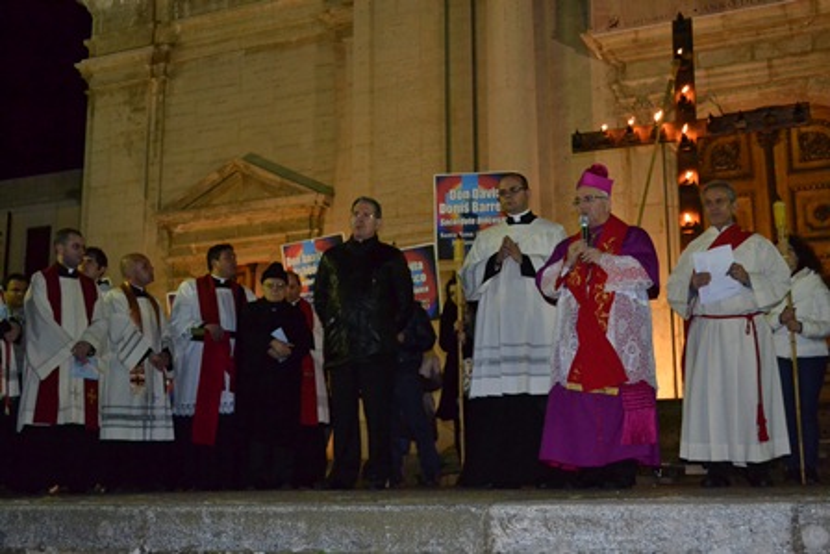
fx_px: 1107
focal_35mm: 48
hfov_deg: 41.1
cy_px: 277
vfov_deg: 28.1
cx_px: 415
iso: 3200
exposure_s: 1/60
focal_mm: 32
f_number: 4.8
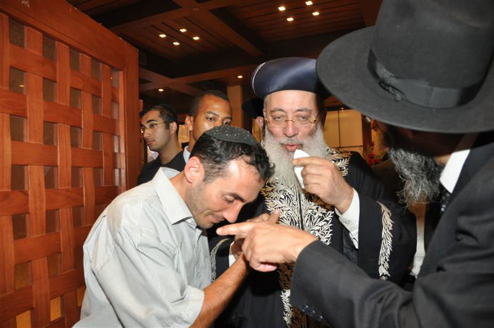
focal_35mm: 27
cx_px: 247
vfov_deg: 47.8
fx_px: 370
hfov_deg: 67.5
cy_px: 164
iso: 800
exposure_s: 1/60
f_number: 4
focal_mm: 18
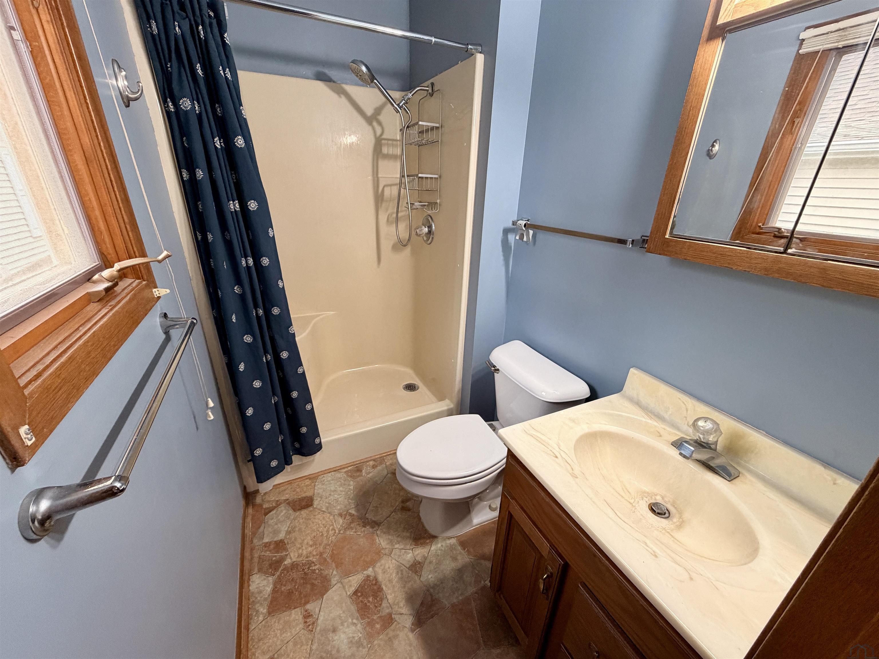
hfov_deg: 102.1
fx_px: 356
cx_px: 440
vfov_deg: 85.7
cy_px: 330
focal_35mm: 14
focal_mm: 2.22
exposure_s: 1/60
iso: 320
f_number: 2.2
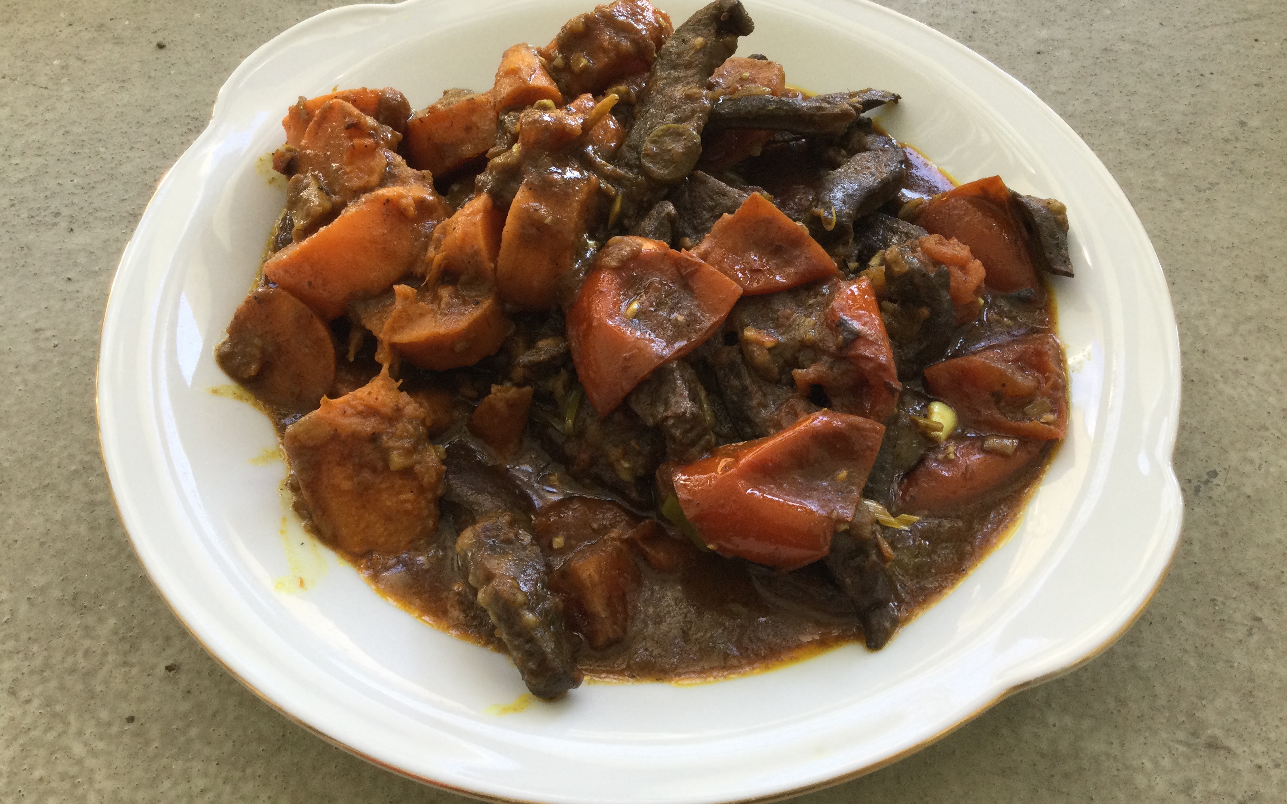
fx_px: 1157
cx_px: 642
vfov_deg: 38.3
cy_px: 394
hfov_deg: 58.1
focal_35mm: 33
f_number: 2.4
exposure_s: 1/33
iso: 25
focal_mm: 3.3
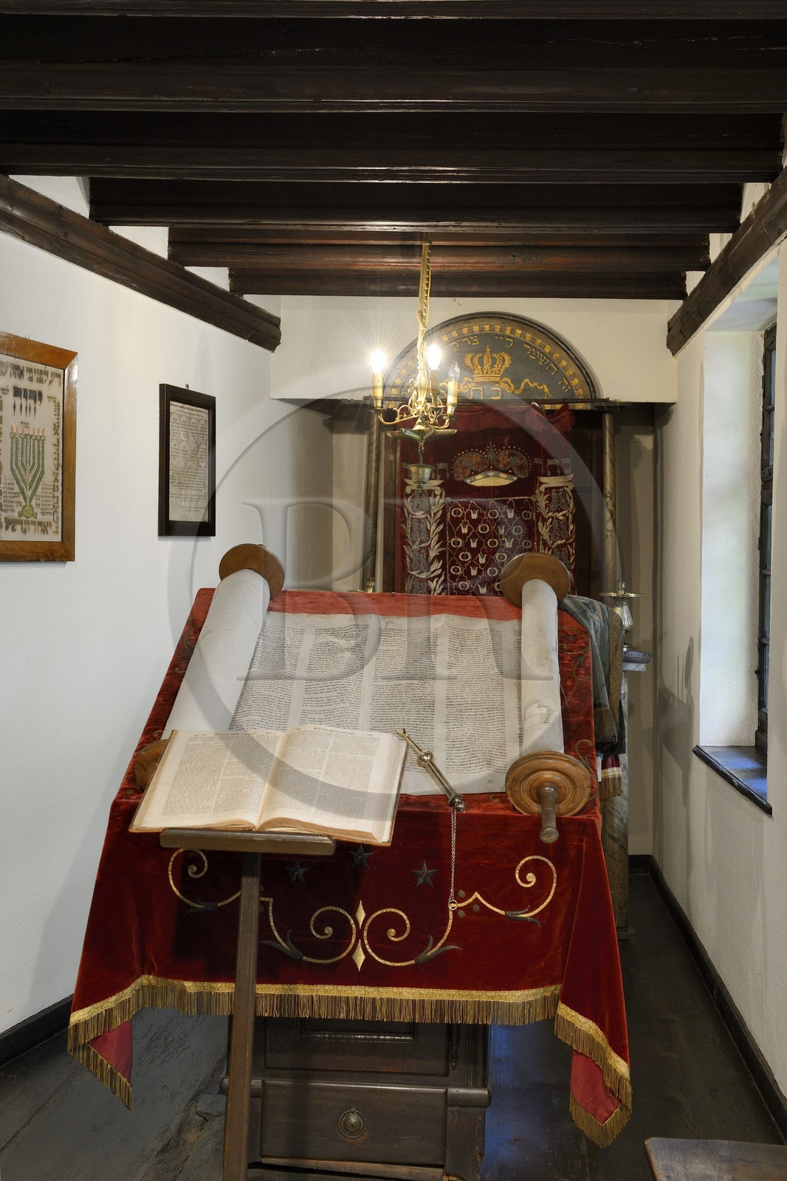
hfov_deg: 28.1
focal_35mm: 48
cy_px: 590
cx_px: 394
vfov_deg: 41.1
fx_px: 1575
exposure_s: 1/5
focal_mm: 48
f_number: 7.1
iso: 800
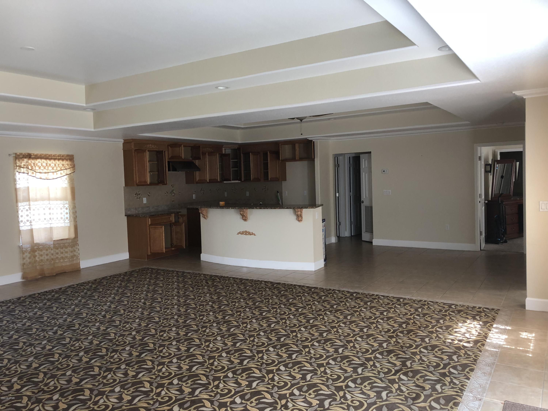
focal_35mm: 28
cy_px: 206
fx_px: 443
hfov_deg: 63.4
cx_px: 274
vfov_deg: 49.7
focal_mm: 3.99
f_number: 1.8
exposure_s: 1/24
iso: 32
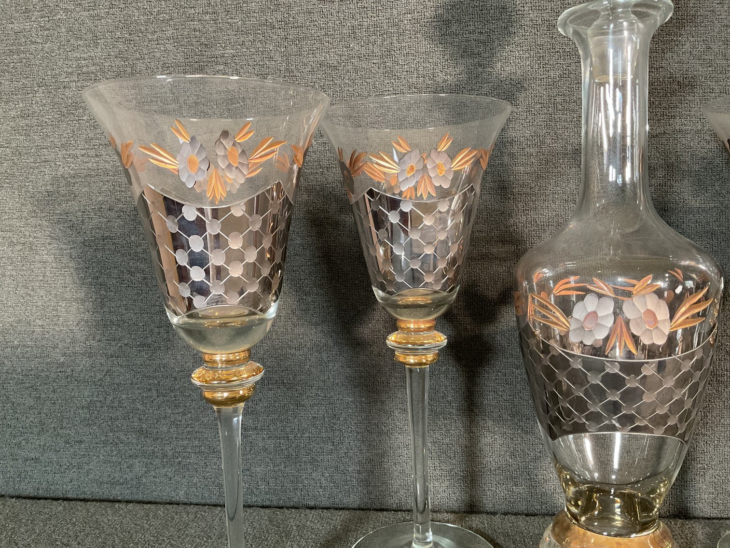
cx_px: 365
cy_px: 274
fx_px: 612
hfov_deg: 61.7
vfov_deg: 48.2
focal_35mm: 29
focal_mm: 3
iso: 250
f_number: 1.8
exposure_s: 1/60
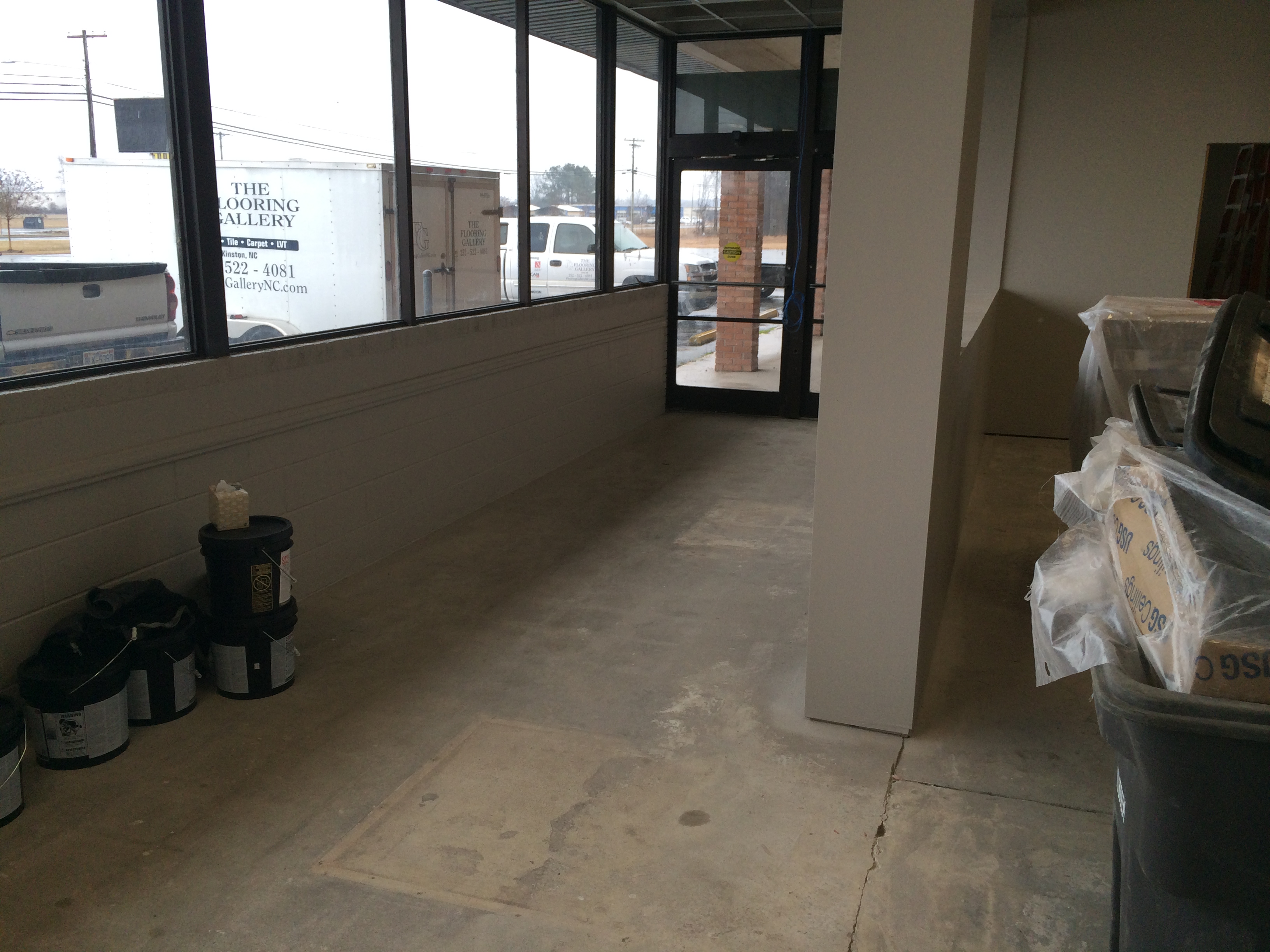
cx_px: 635
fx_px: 1101
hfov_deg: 60.0
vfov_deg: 46.8
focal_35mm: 30
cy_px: 476
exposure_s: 1/120
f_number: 2.2
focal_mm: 4.12
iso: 64
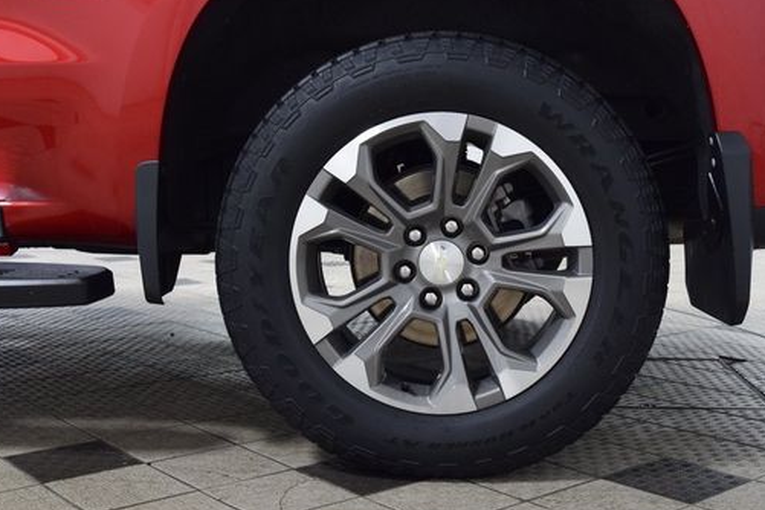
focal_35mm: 46
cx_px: 443
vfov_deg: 29.2
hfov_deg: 42.6
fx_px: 977
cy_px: 266
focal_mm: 24
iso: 900
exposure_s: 1/15
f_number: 6.3
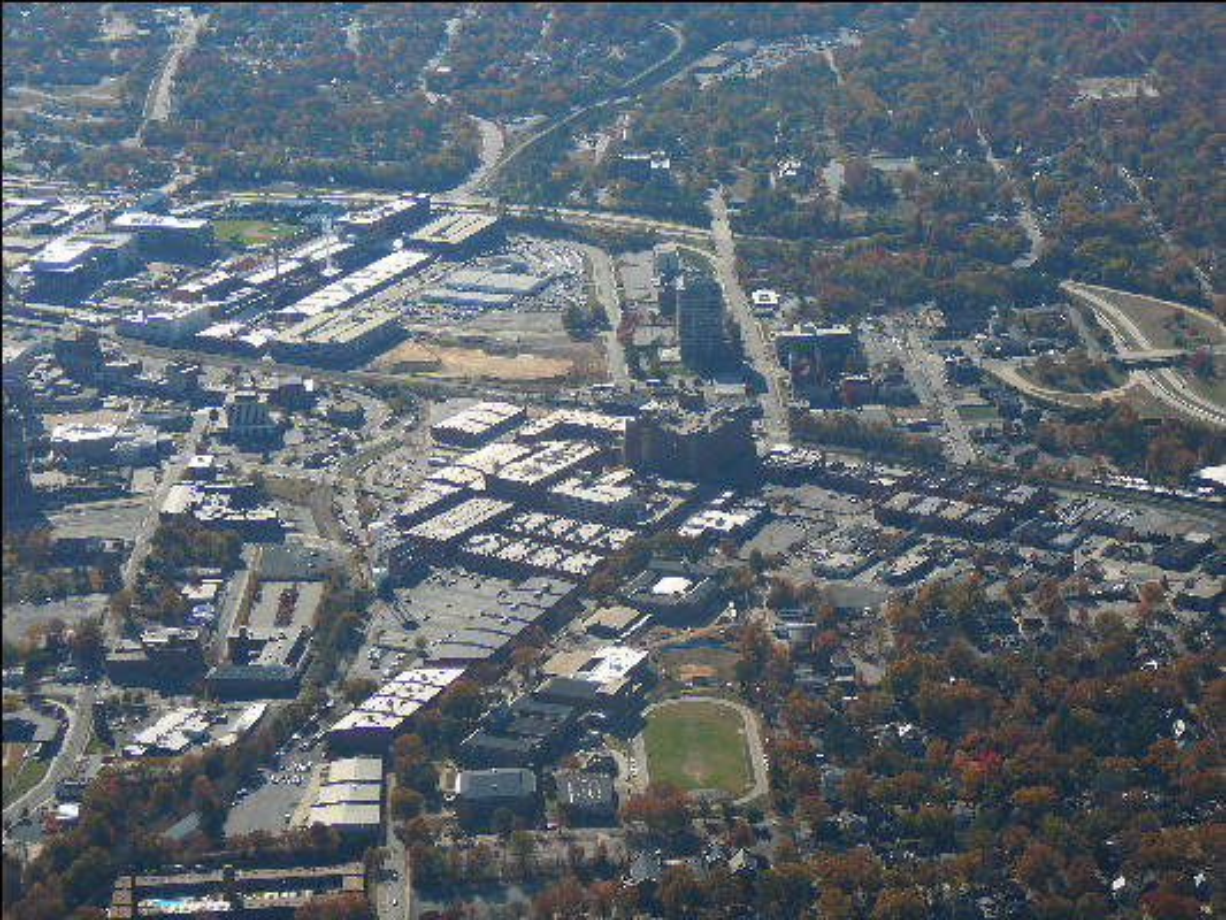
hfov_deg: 18.7
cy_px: 460
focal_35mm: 105
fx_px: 3720
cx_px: 613
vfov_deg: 14.1
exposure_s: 1/640
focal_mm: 15.6
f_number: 3.9
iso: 80
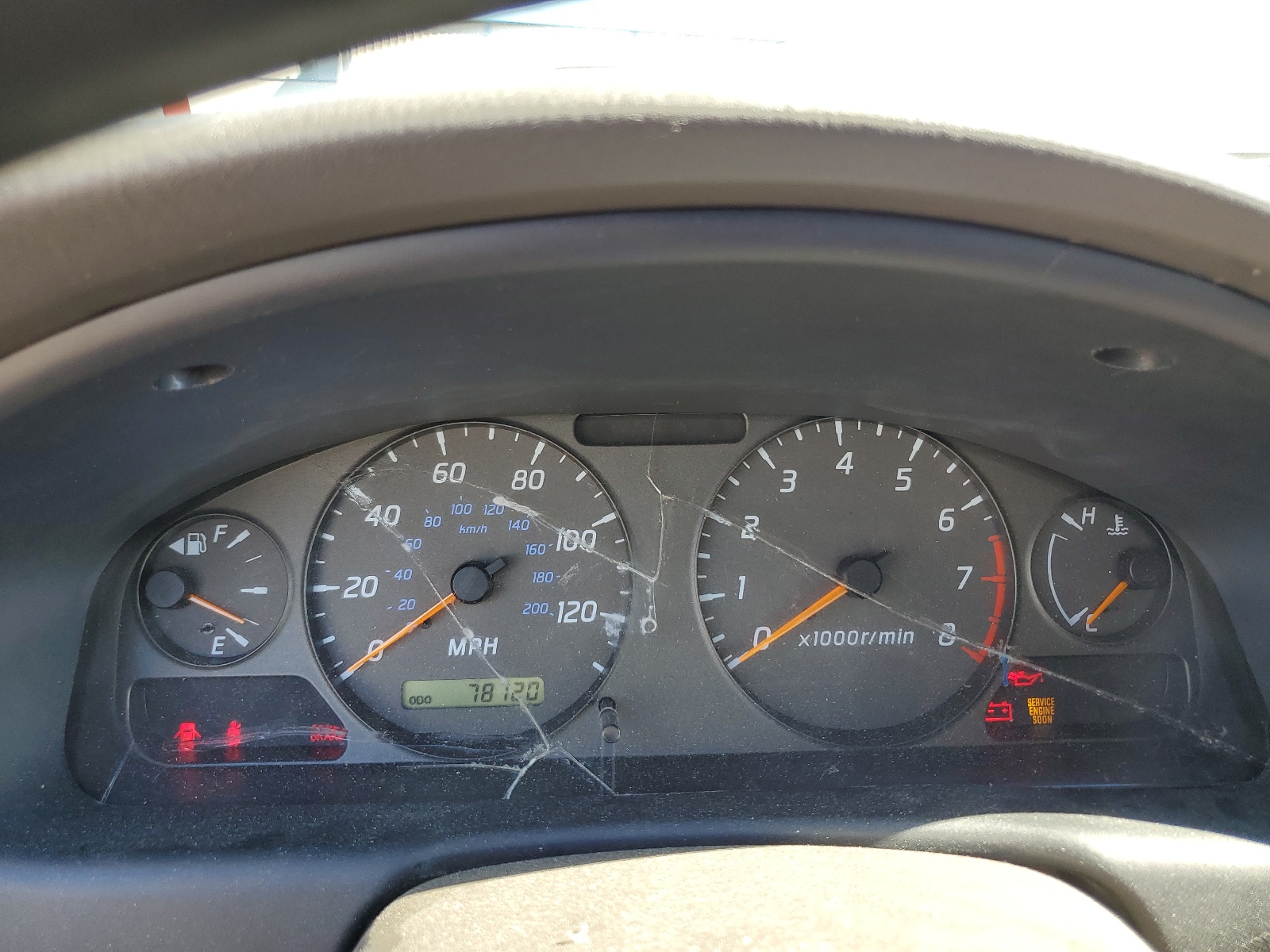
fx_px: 954
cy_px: 476
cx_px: 635
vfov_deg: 53.1
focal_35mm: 26
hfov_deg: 67.3
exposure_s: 1/147
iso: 50
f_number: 1.5
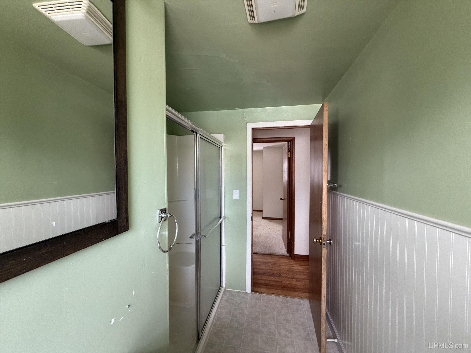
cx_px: 236
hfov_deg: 102.1
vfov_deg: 85.7
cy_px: 176
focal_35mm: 14
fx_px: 190
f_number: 2.2
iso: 320
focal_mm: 2.22
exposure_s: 1/98
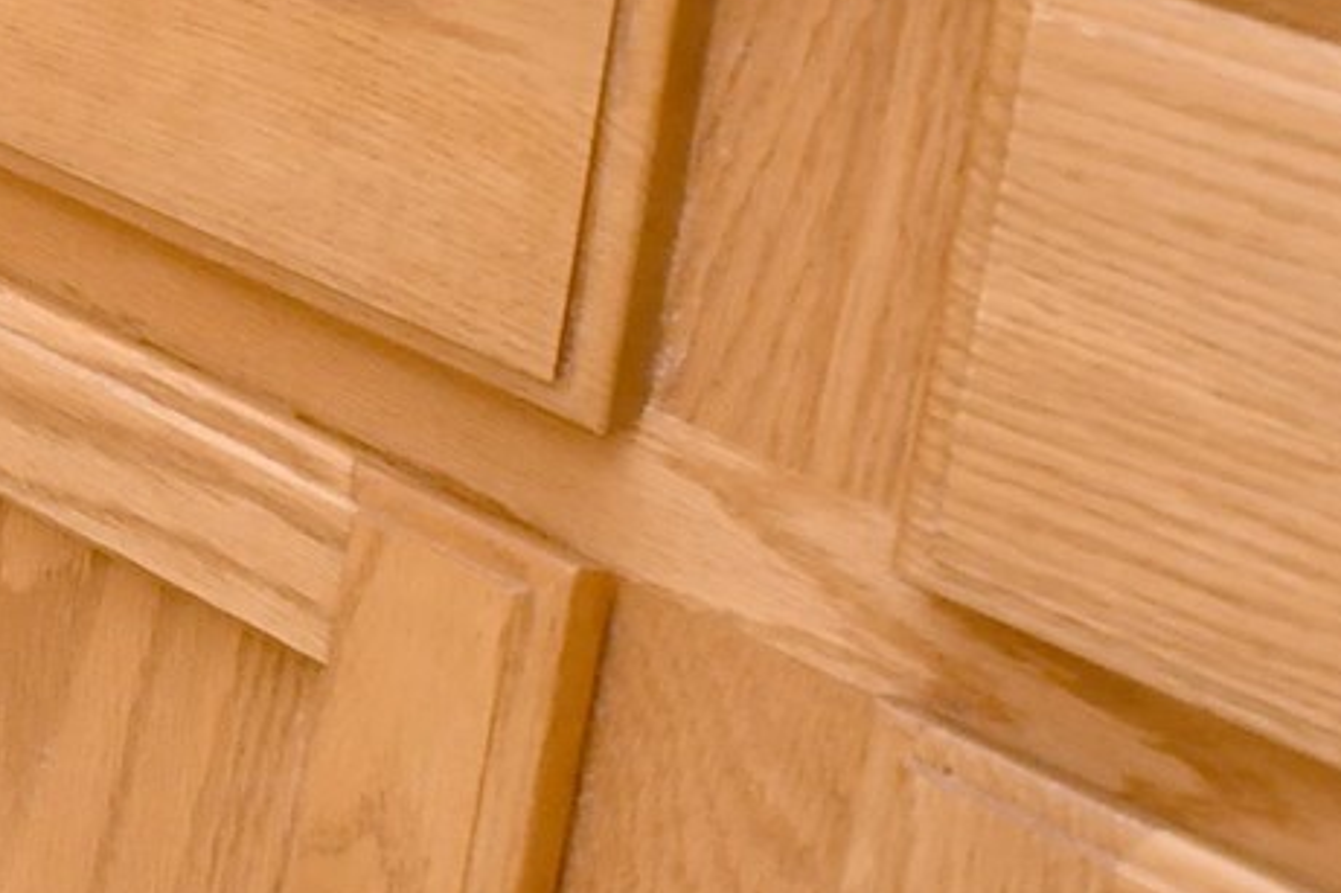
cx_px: -1943
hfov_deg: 13.9
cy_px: -931
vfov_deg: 12.1
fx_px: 3723
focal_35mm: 100
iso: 400
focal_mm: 10
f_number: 4
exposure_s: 1/60
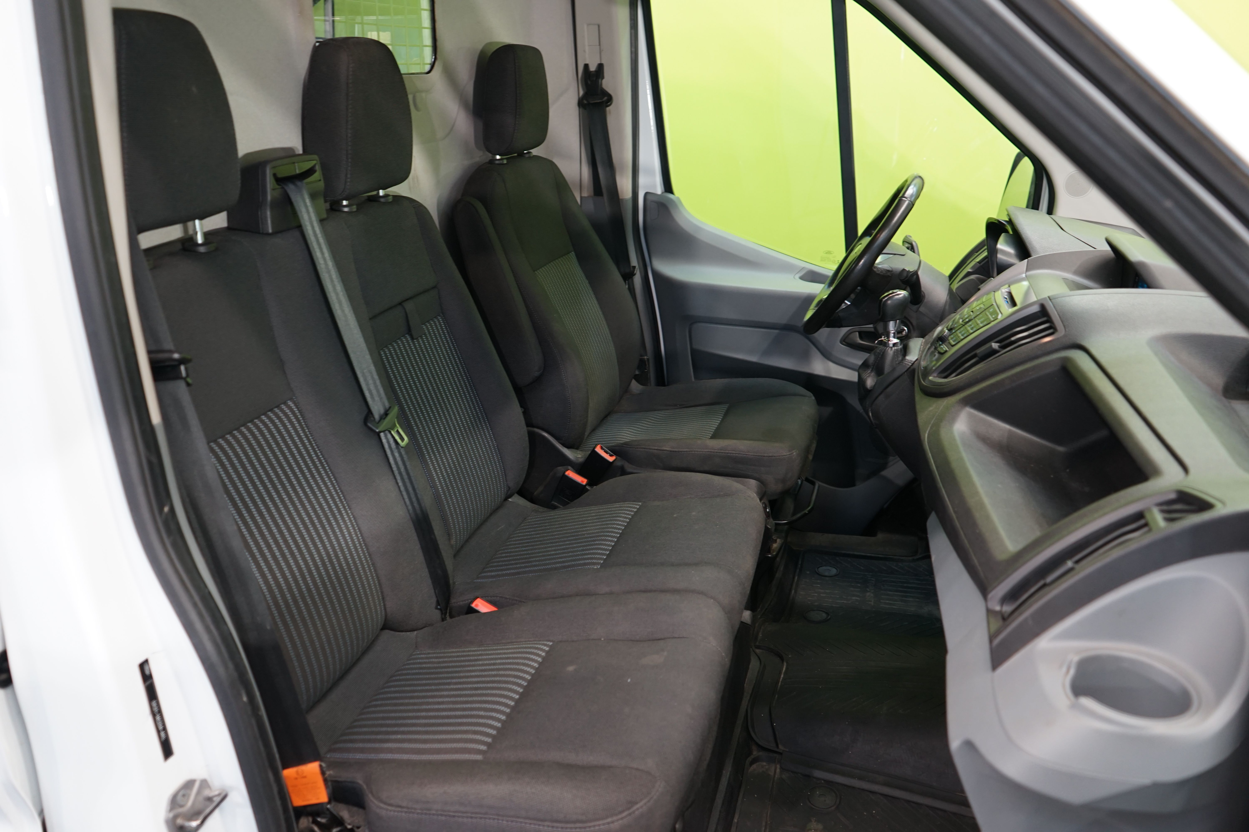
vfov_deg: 46.4
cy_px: 416
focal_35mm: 28
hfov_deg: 65.5
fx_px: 971
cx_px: 624
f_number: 3.5
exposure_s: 1/30
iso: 500
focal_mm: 28
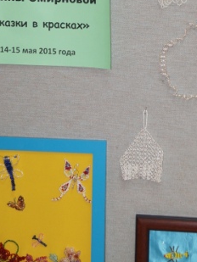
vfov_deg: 15.5
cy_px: -16
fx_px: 940
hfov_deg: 11.8
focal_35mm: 124
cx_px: 201
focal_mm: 26
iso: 320
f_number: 4
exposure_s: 1/60
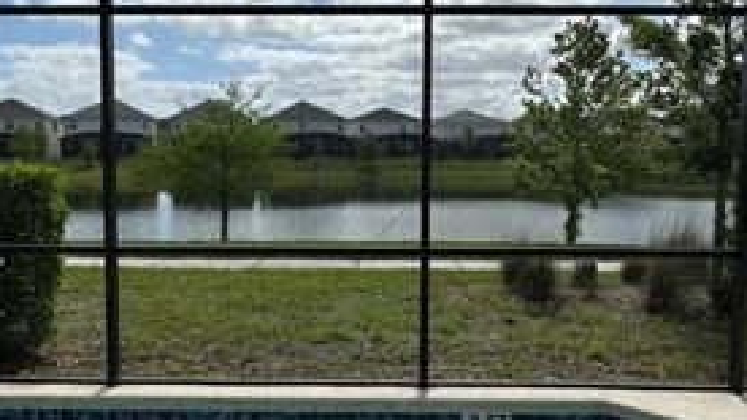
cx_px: 361
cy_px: 211
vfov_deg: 30.4
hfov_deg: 51.6
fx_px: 772
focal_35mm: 39
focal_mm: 2.22
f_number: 2.2
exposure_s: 1/2564
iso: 50
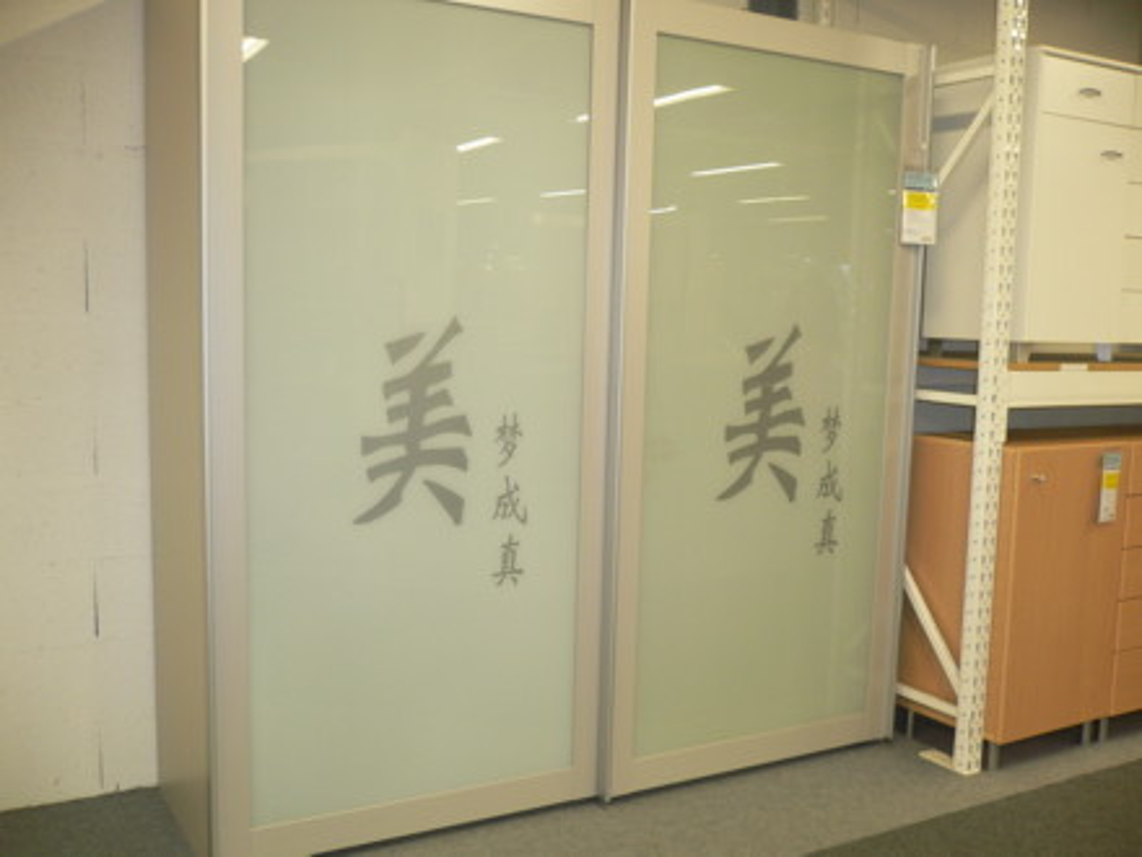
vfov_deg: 40.7
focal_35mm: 35
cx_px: 571
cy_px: 428
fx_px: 1155
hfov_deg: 52.6
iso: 100
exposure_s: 1/10
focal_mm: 5.8
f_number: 2.8
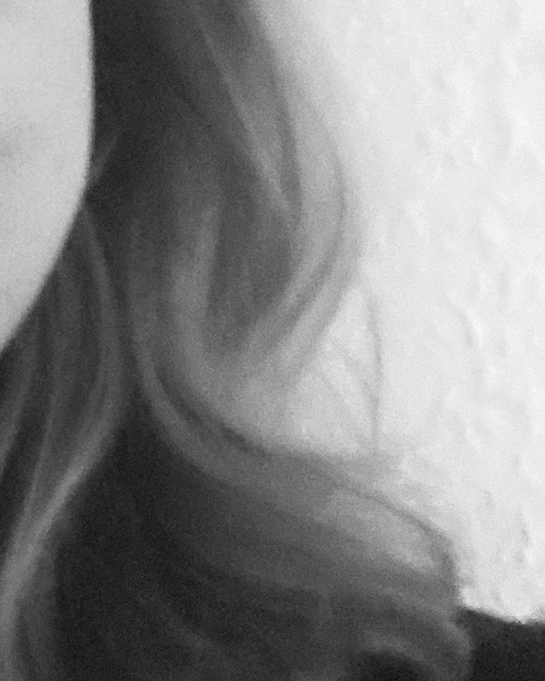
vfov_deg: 15.5
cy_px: 217
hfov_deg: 11.6
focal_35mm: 124
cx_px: -422
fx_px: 2499
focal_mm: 2.87
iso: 640
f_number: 2.2
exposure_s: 1/17
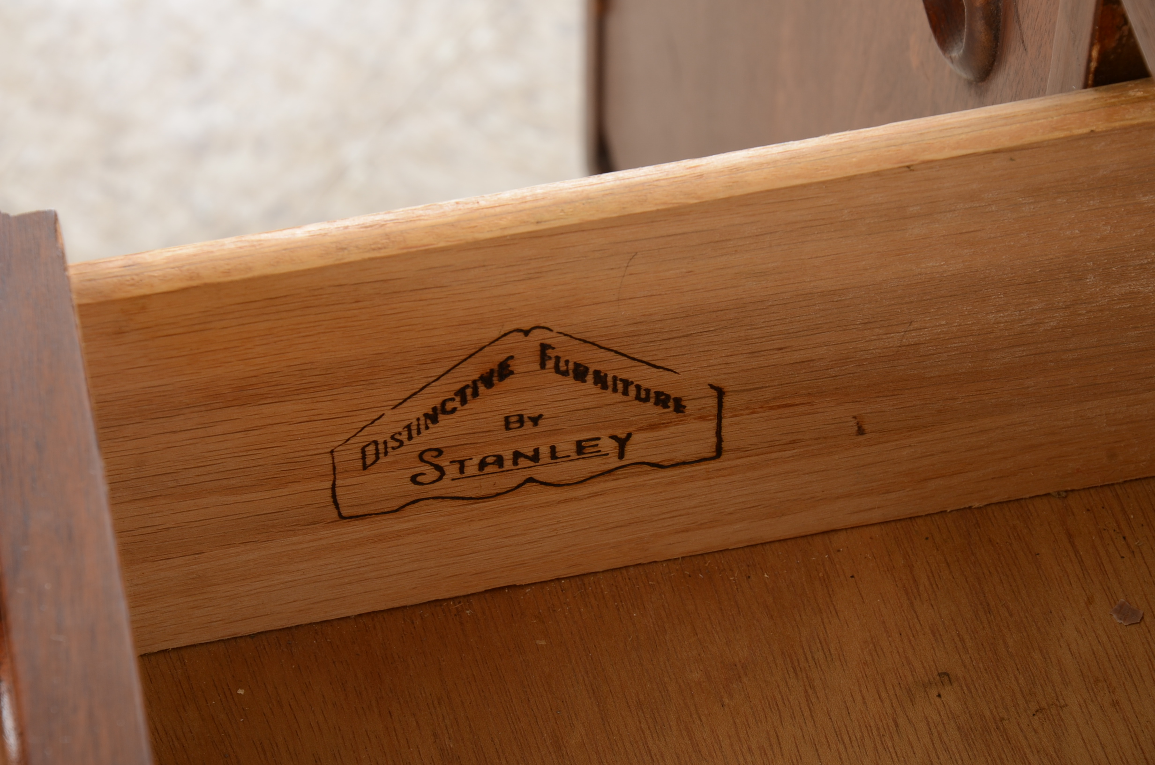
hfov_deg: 13.1
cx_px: 578
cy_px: 382
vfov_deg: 8.7
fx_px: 5043
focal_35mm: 158
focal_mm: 105
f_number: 11
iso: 125
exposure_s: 1/160
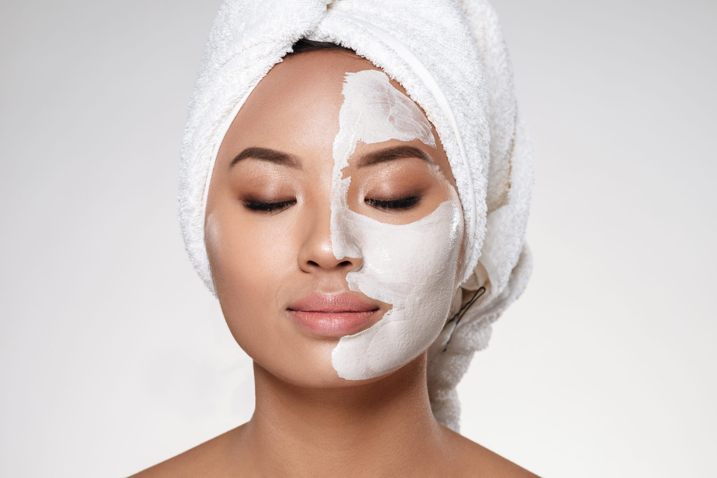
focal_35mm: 105
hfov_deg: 19.4
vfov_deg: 13.1
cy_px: 239
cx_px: 358
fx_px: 2092
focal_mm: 105
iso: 320
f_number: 11
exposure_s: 1/160
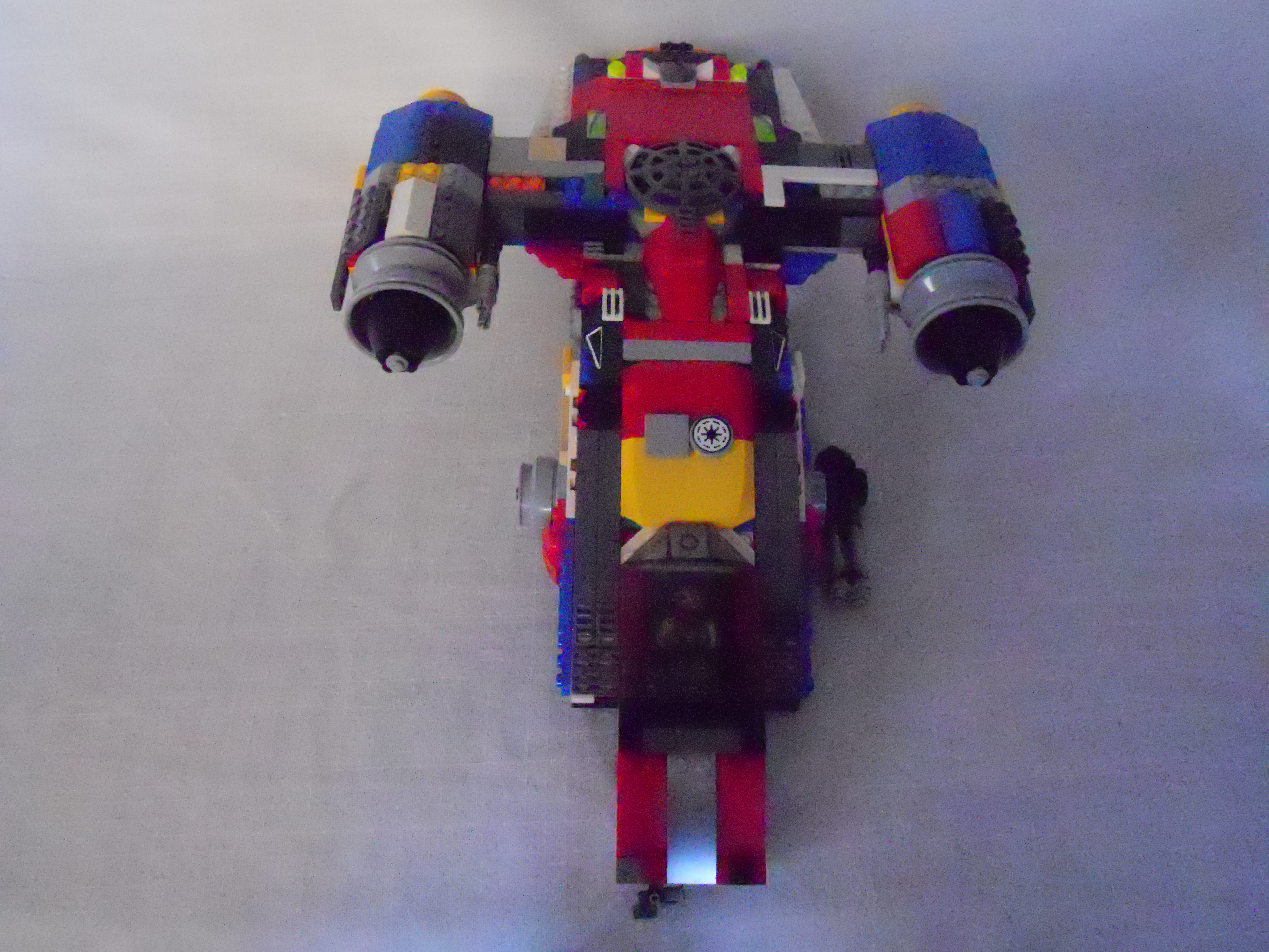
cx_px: 634
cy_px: 476
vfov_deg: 44.2
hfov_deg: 56.8
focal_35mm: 32
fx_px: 1173
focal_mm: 5.8
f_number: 3.5
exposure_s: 1/160
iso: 3200
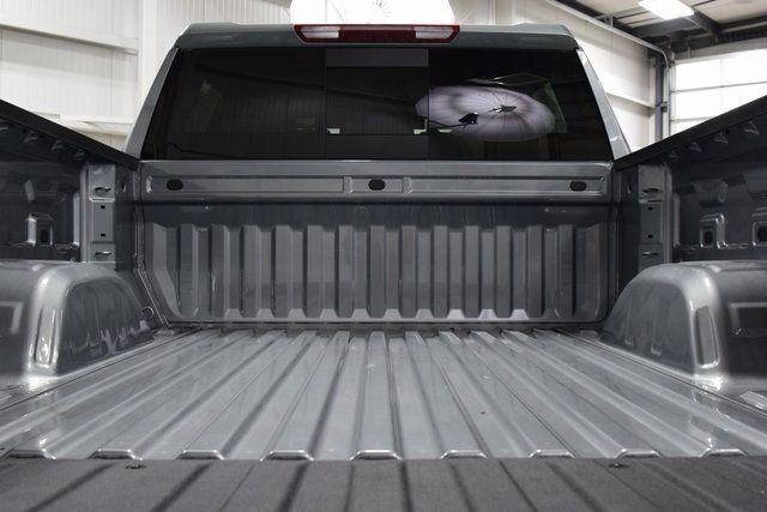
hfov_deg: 53.1
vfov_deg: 36.9
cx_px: 384
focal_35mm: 36
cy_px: 256
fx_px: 767
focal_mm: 24
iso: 1600
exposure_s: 1/60
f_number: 5.6
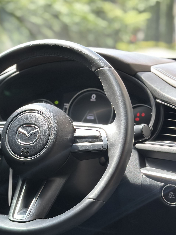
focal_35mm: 78
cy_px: 113
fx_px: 529
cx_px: 57
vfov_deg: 25.0
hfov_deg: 18.8
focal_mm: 6.86
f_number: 1.78
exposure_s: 1/106
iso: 125
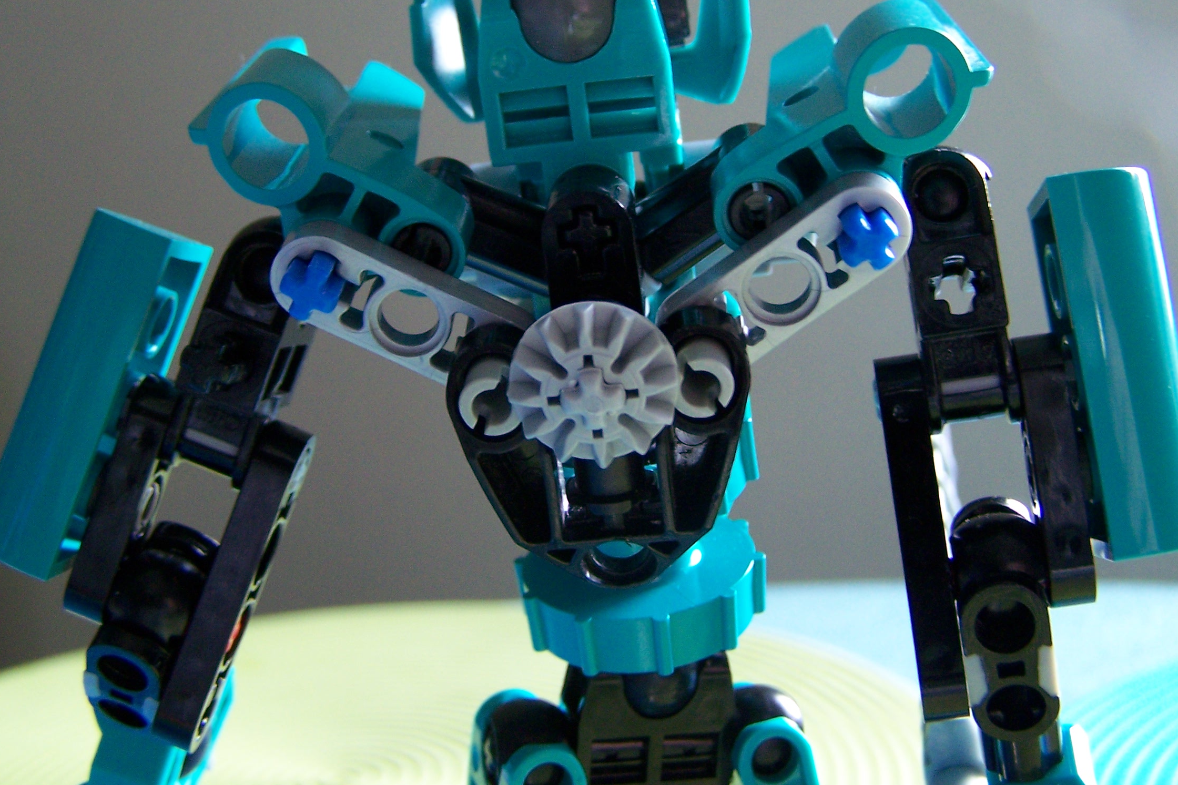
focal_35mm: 50
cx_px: 577
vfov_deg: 26.8
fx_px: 1636
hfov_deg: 39.6
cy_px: 258
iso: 160
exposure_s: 1/8
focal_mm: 6.3
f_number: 2.8
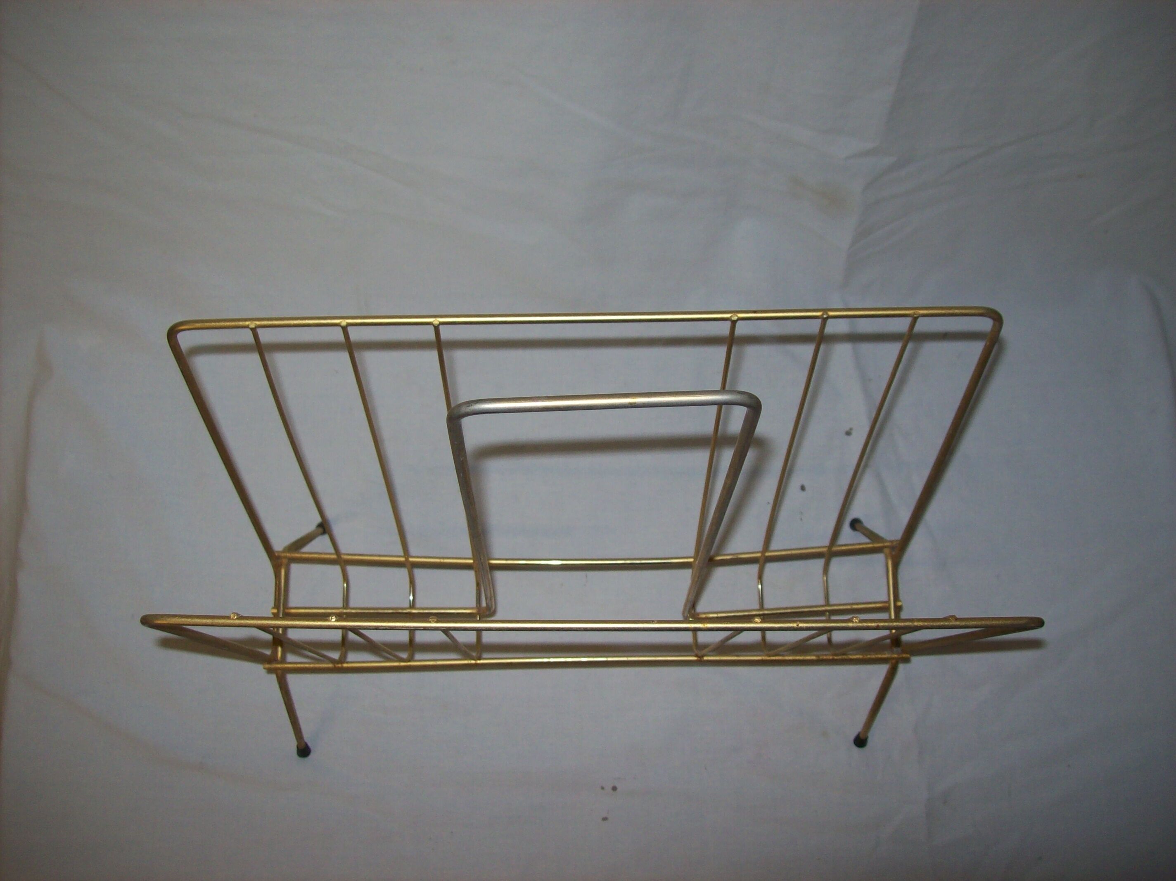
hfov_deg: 51.4
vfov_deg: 39.6
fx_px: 1223
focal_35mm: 36
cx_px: 588
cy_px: 440
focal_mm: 6
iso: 80
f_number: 2.7
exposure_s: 1/64
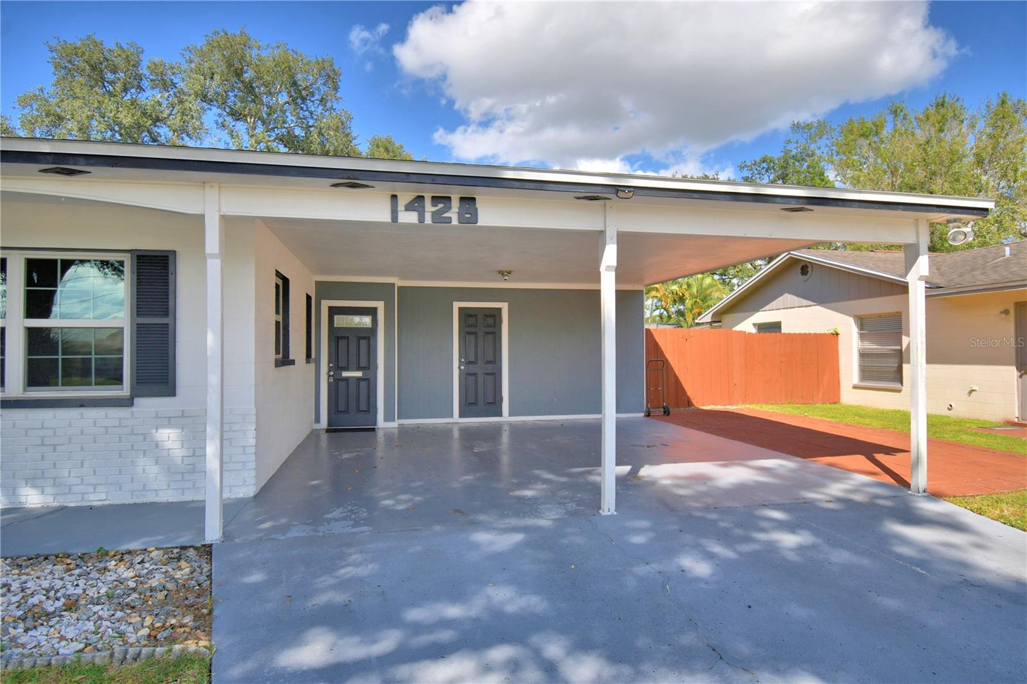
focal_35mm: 19
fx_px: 542
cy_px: 342
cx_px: 514
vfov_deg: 64.5
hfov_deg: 86.9
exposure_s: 1/640
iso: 100
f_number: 5
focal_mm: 13
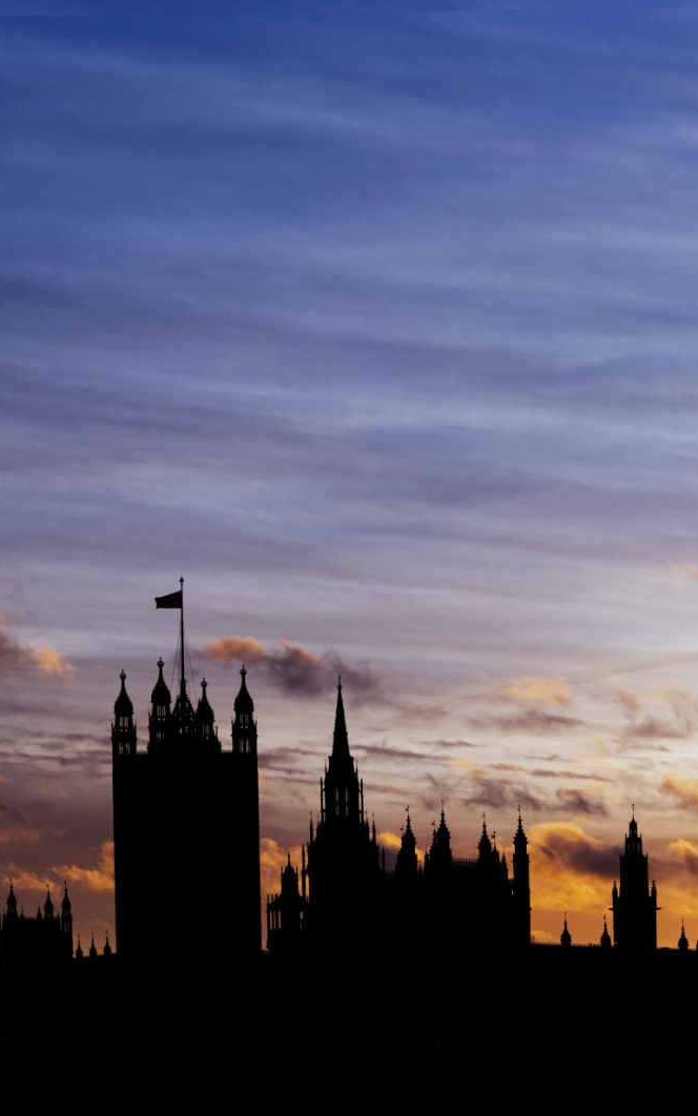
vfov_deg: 24.9
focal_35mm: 83
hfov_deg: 15.6
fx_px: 2526
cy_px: 559
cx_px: 611
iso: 250
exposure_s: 1/800
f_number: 5.6
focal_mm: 36.3
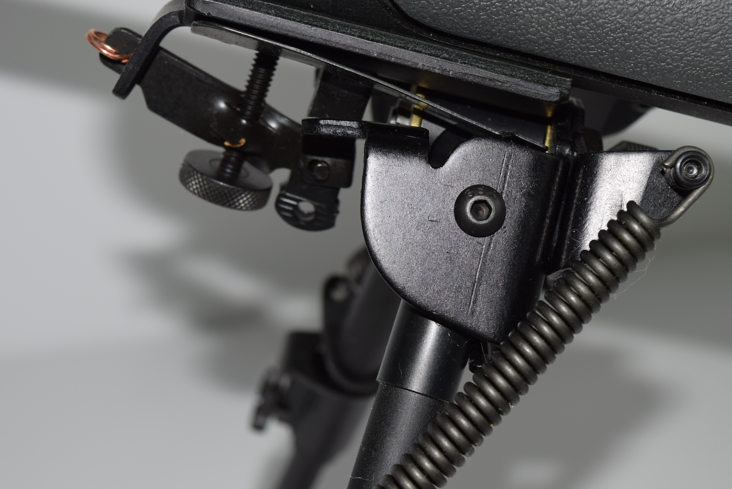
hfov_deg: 24.2
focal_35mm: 84
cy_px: 242
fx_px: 1709
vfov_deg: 16.3
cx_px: 367
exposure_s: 1/60
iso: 100
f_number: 8
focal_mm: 48
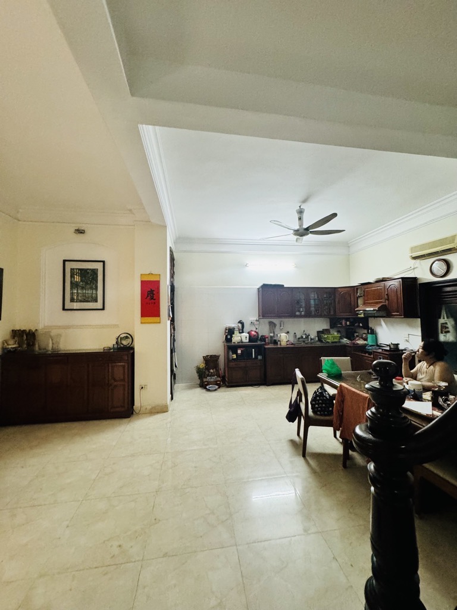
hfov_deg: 85.7
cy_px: 305
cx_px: 228
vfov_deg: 102.1
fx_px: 246
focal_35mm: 14
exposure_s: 1/50
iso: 400
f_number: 2.2
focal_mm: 2.22
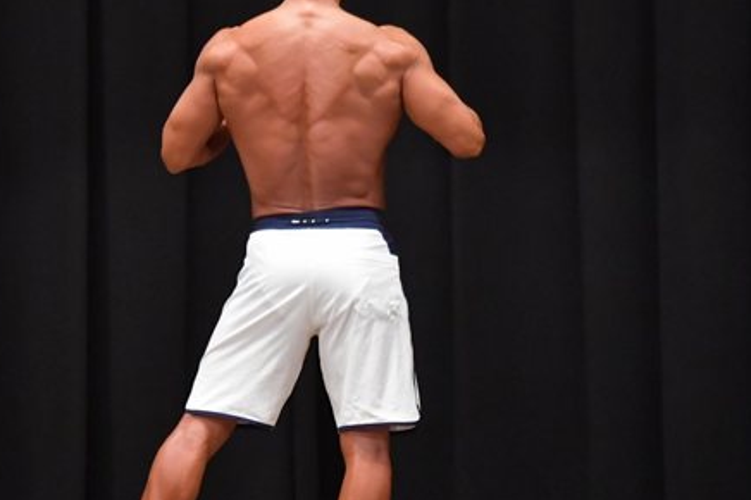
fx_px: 8901
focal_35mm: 427
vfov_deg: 3.2
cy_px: 290
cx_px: 283
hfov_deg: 4.8
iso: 6400
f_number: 5.6
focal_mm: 160
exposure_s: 1/400
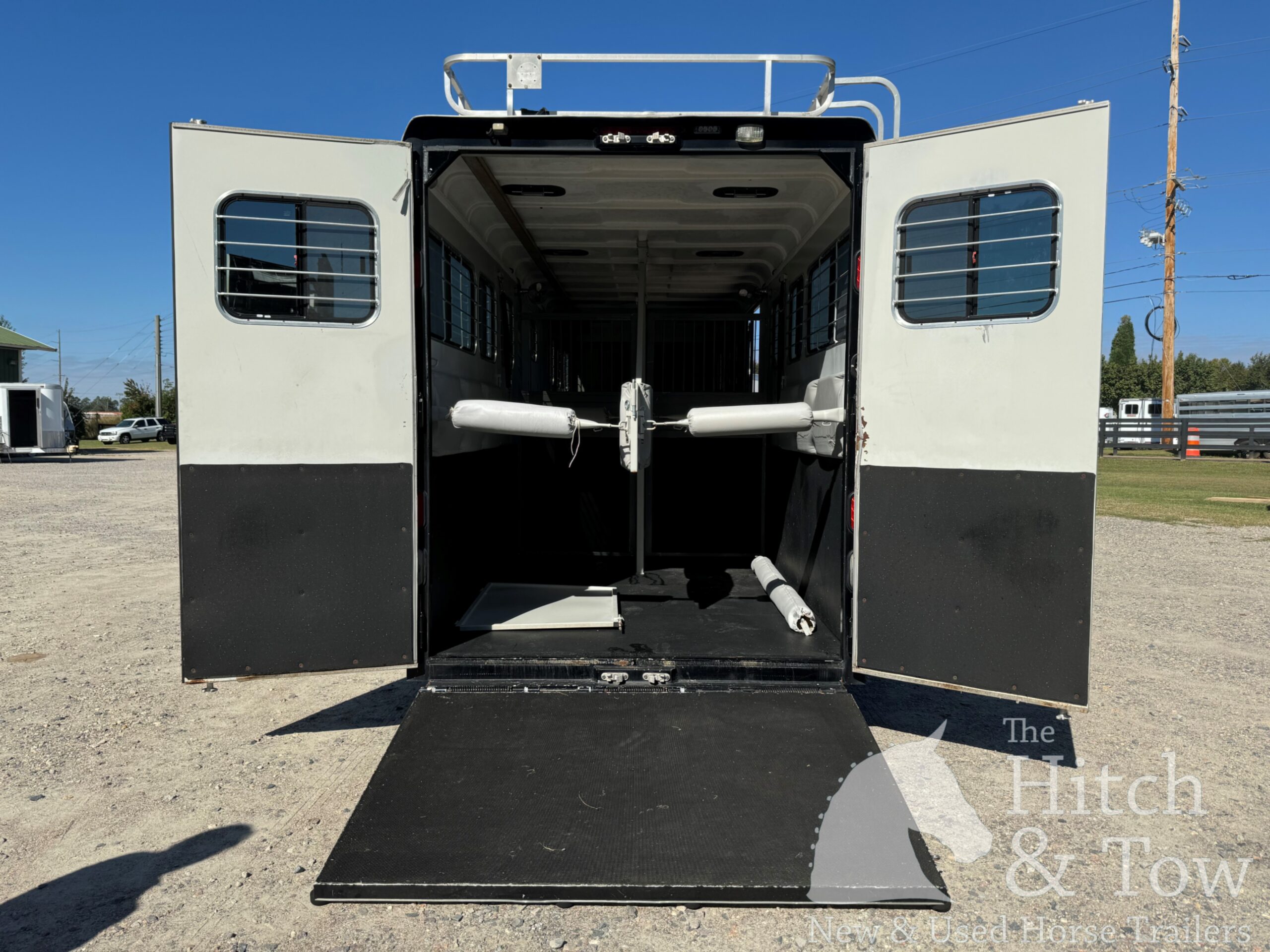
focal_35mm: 24
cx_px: 635
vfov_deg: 56.8
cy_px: 476
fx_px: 881
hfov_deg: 71.6
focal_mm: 6.76
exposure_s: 1/4950
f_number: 1.78
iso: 80
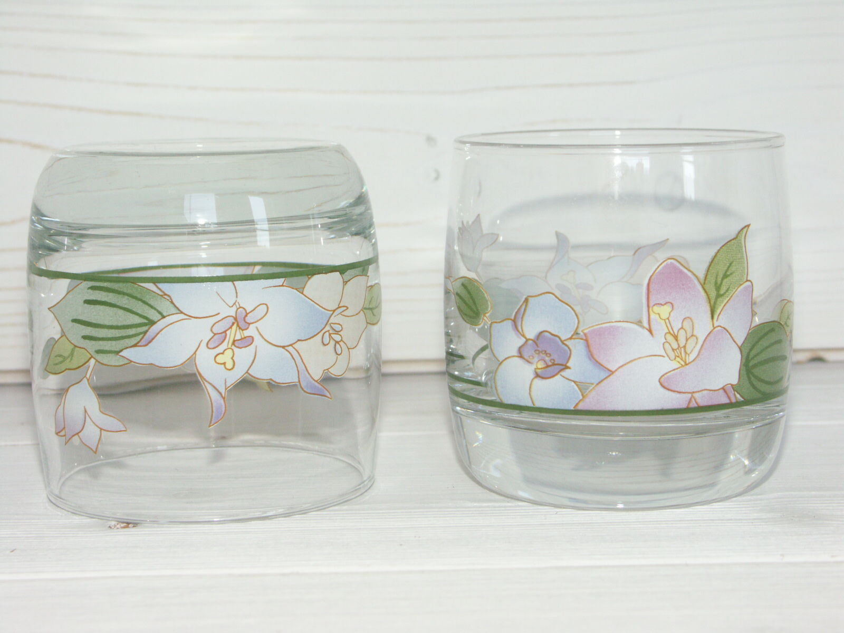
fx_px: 1853
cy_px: 316
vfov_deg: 19.4
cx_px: 422
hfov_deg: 25.7
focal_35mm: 76
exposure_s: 1/200
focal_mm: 18.8
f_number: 4.5
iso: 200
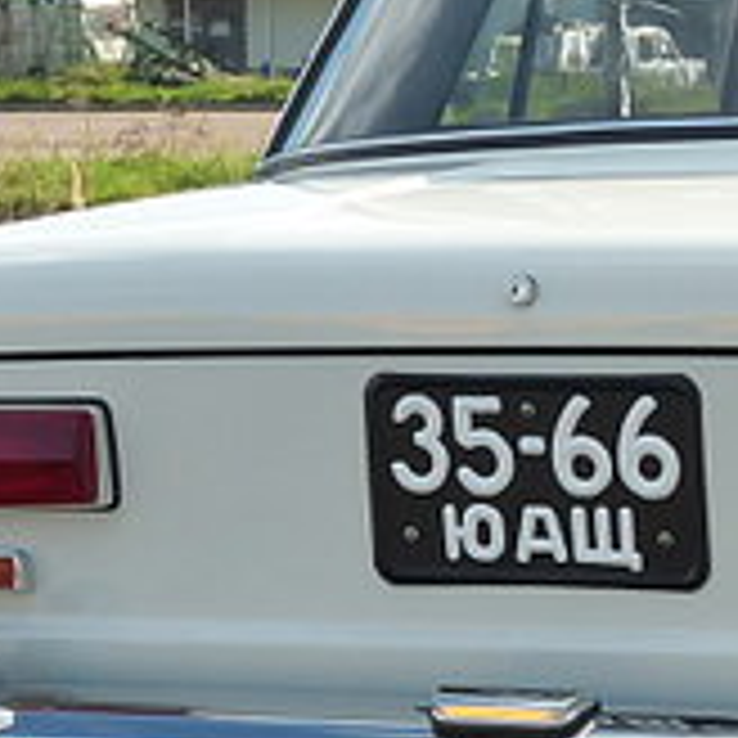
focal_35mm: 227
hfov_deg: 7.6
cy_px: 598
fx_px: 5475
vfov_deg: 7.7
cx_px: 1026
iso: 160
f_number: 4
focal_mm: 9
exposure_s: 1/160
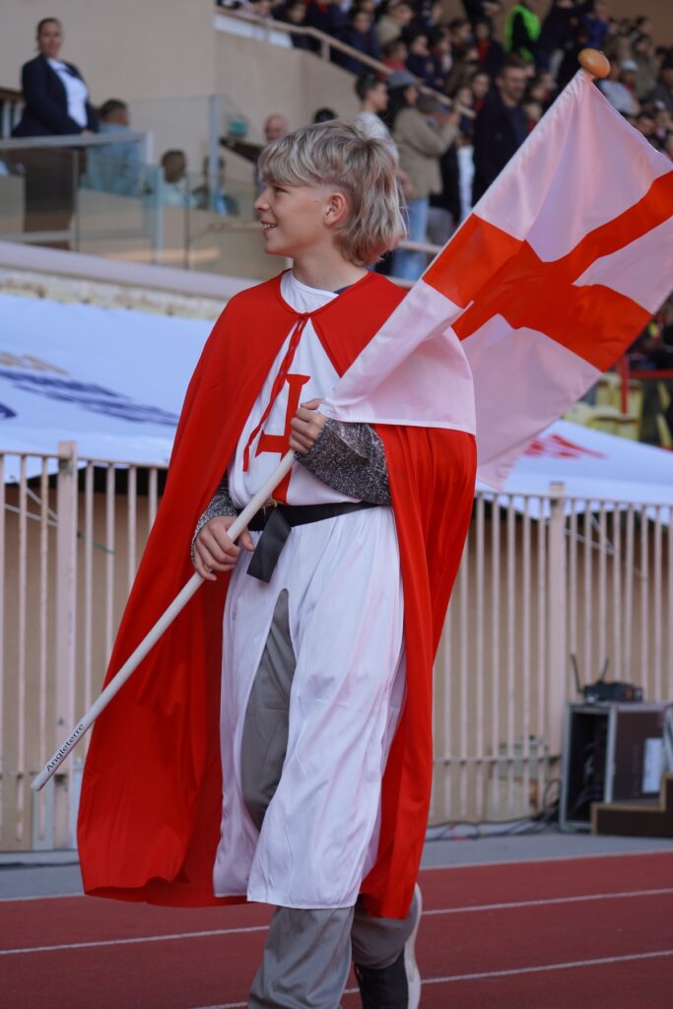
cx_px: 336
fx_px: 4120
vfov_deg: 14.0
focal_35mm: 147
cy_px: 504
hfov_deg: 9.3
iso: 100
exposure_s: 1/200
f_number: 5
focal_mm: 98
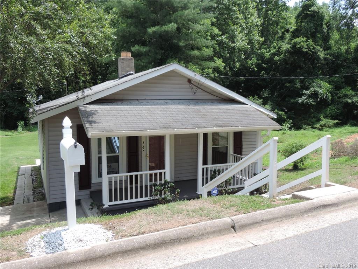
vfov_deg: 46.8
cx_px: 179
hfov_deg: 60.0
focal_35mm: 30
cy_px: 134
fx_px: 310
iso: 80
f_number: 3.1
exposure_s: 1/320
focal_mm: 5.3
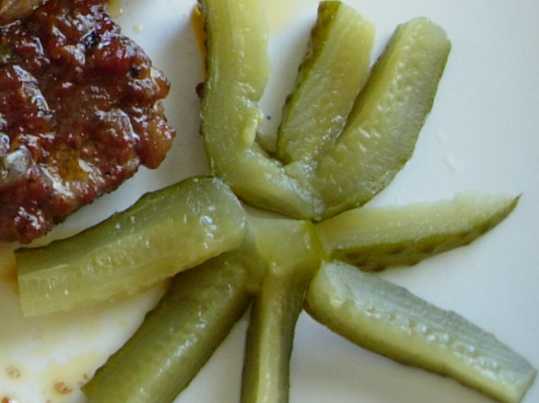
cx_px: -107
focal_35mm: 104
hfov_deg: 18.0
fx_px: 1618
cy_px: -119
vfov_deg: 13.7
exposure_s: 1/32
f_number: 2.8
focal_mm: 7.8
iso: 115
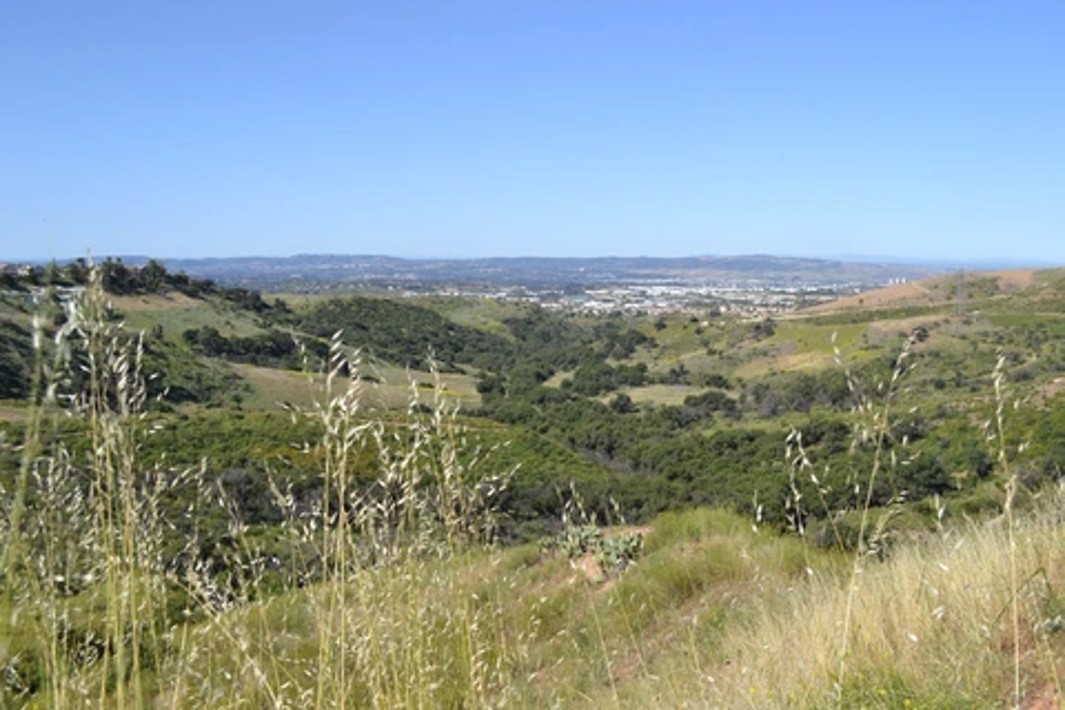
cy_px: 355
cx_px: 532
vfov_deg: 40.0
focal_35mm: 33
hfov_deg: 57.2
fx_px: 976
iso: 200
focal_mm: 22
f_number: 7.1
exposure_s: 1/500
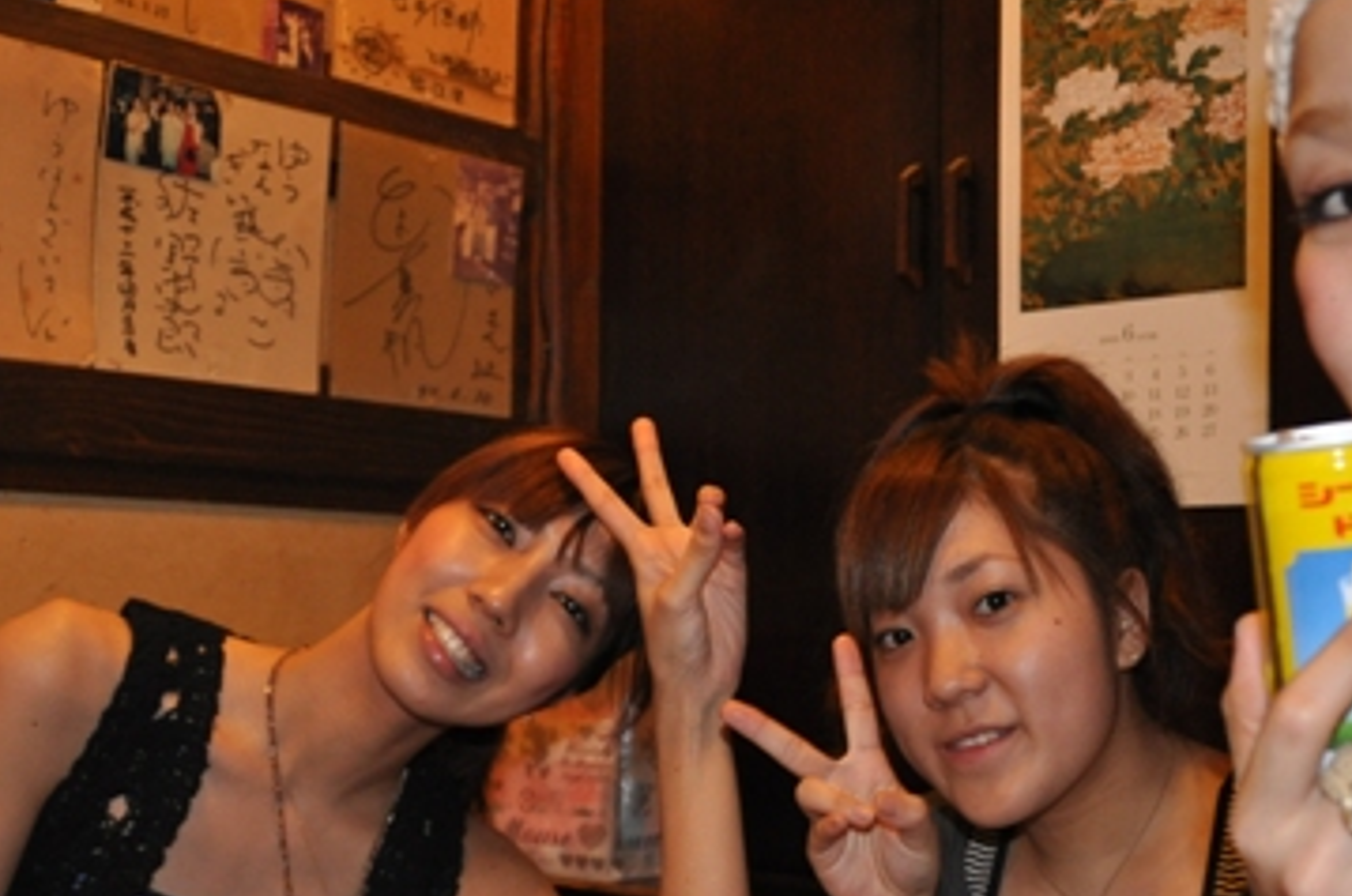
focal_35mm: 46
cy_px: 734
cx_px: 838
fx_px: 1724
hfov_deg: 42.5
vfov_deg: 28.4
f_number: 3.5
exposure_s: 1/60
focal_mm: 18
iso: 800
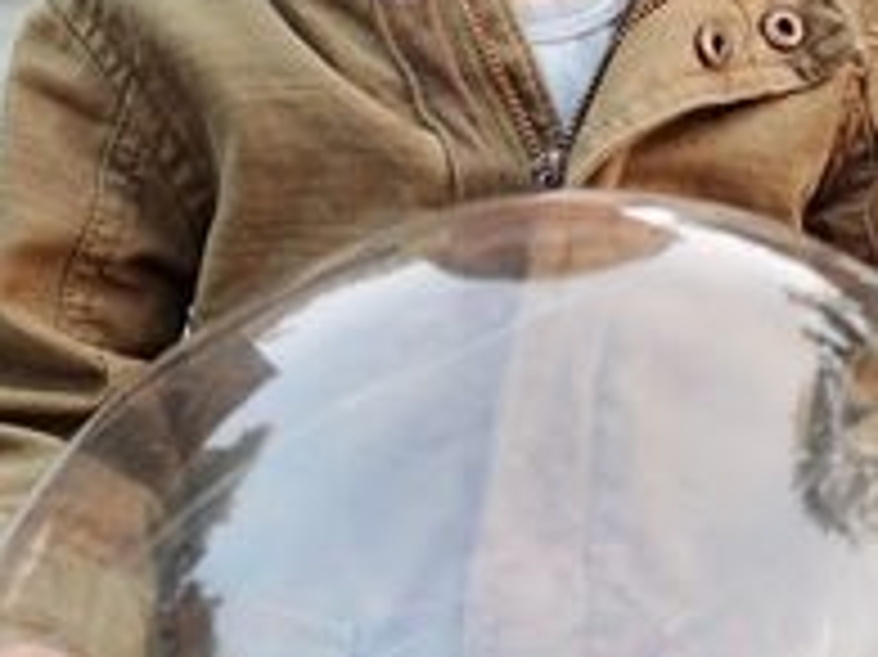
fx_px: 1952
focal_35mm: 77
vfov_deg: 19.0
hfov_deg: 25.3
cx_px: 538
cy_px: 207
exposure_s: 1/30
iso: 125
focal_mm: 8.8
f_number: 2.5
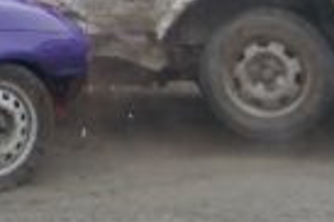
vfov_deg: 4.8
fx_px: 2595
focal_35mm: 280
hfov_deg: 7.1
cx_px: -373
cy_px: -183
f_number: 4.8
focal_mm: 40
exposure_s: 1/640
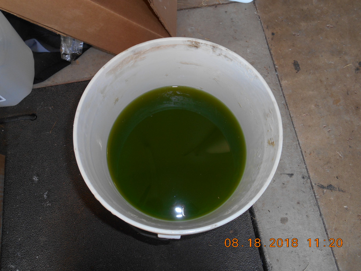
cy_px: 136
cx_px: 180
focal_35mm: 26
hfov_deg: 67.3
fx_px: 271
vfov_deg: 53.1
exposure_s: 1/30
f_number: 3.4
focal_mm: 4.7
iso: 80
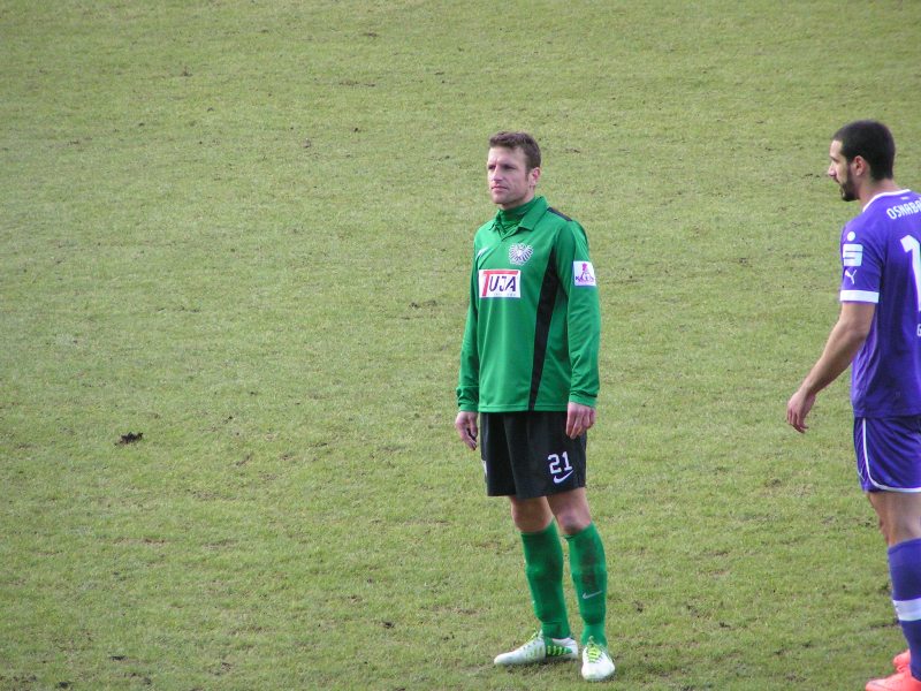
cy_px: 346
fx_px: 10110
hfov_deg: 5.2
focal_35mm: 380
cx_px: 460
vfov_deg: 3.9
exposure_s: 1/320
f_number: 3.5
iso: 200
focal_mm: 58
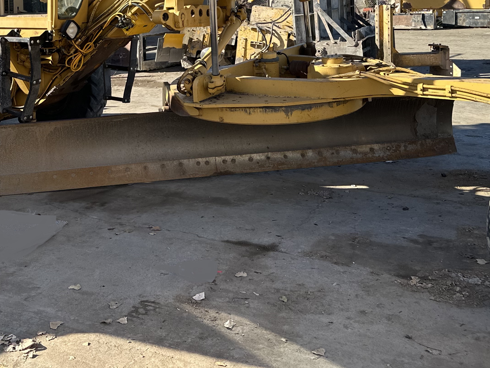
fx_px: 637
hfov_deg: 41.5
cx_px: 162
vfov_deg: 30.5
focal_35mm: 45
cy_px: 26
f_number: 1.78
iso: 80
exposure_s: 1/1779
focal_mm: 6.86
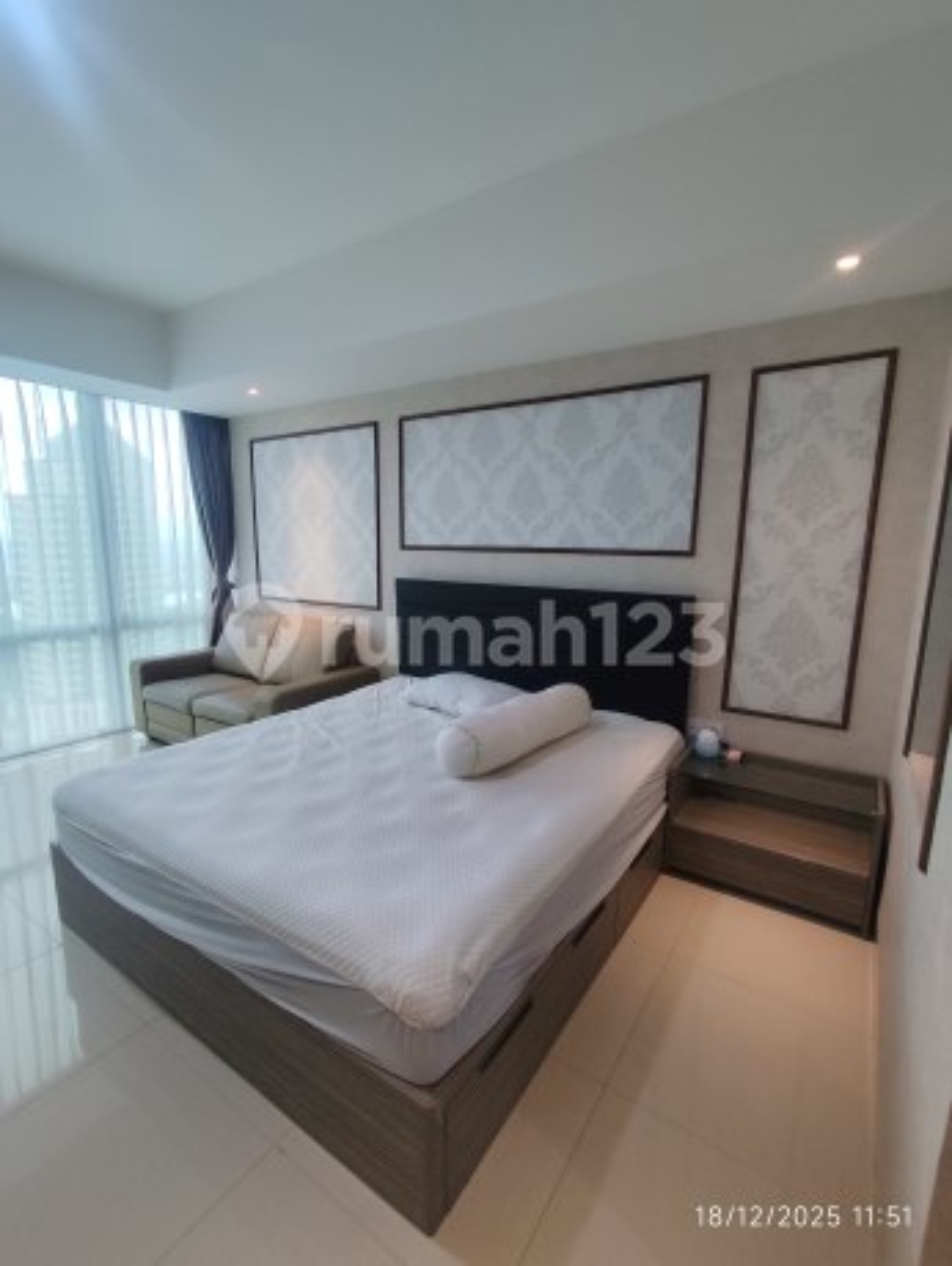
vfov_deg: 94.4
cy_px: 633
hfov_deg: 78.2
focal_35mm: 16
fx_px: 586
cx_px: 476
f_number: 2.2
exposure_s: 1/100
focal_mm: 1.65
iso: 80
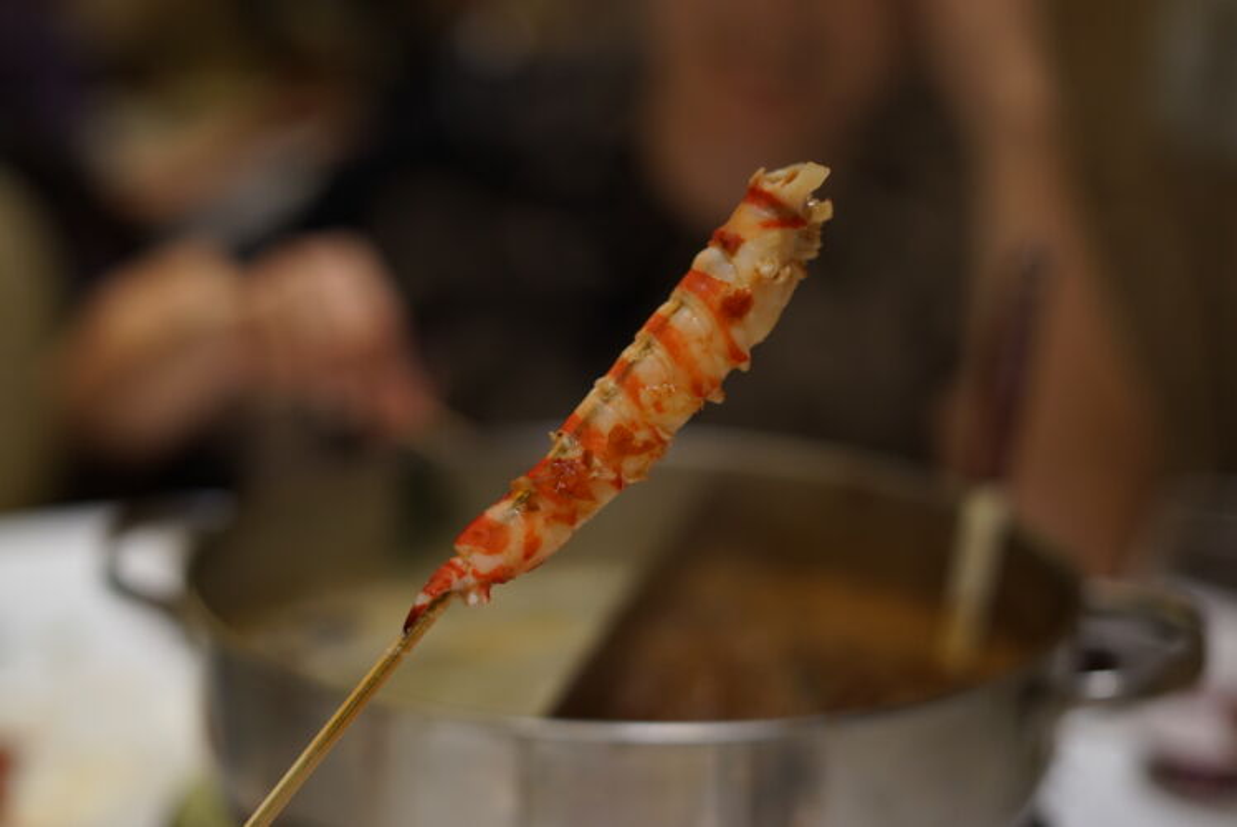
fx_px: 1719
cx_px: 618
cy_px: 414
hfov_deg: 39.6
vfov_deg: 27.0
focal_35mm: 50
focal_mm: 50
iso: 800
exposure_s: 1/125
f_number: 2.5
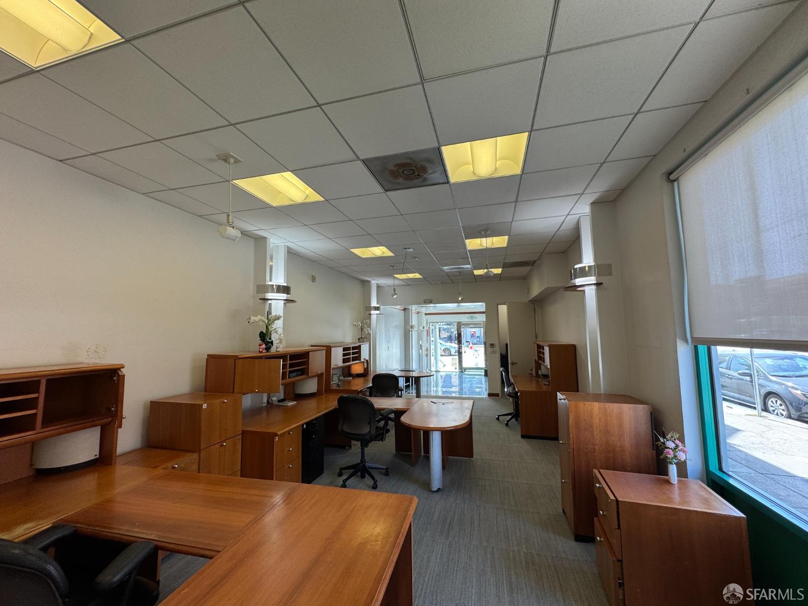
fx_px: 327
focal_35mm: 14
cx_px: 404
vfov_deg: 85.7
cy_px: 303
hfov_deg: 102.1
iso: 80
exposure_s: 1/120
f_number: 2.2
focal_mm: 2.22
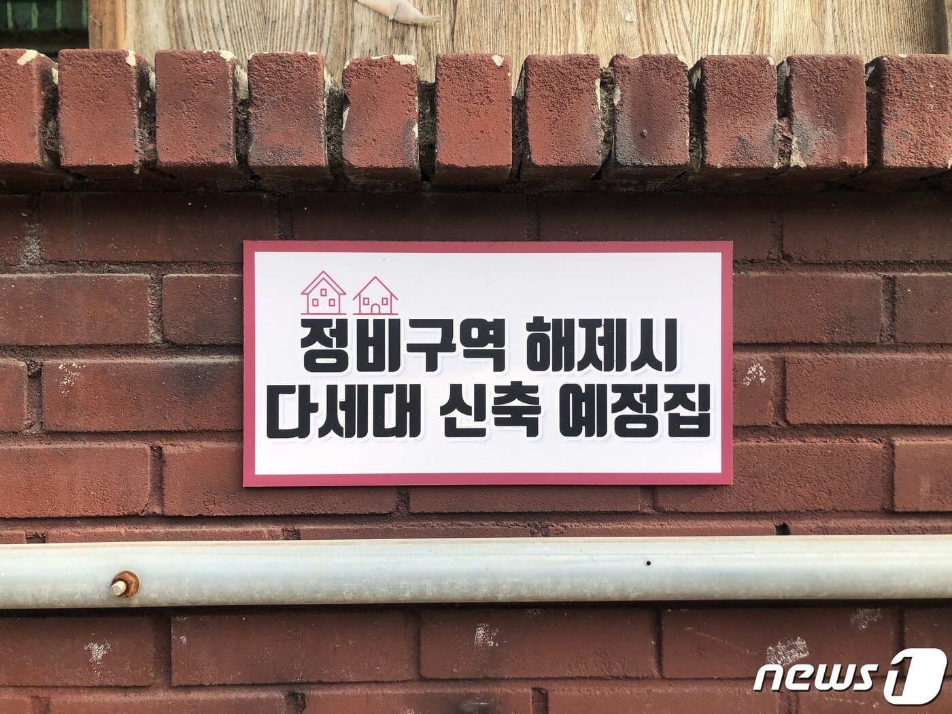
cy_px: 357
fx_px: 770
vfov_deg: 49.7
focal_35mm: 28
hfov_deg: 63.4
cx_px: 476
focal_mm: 3.99
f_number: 1.8
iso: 20
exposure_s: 1/384
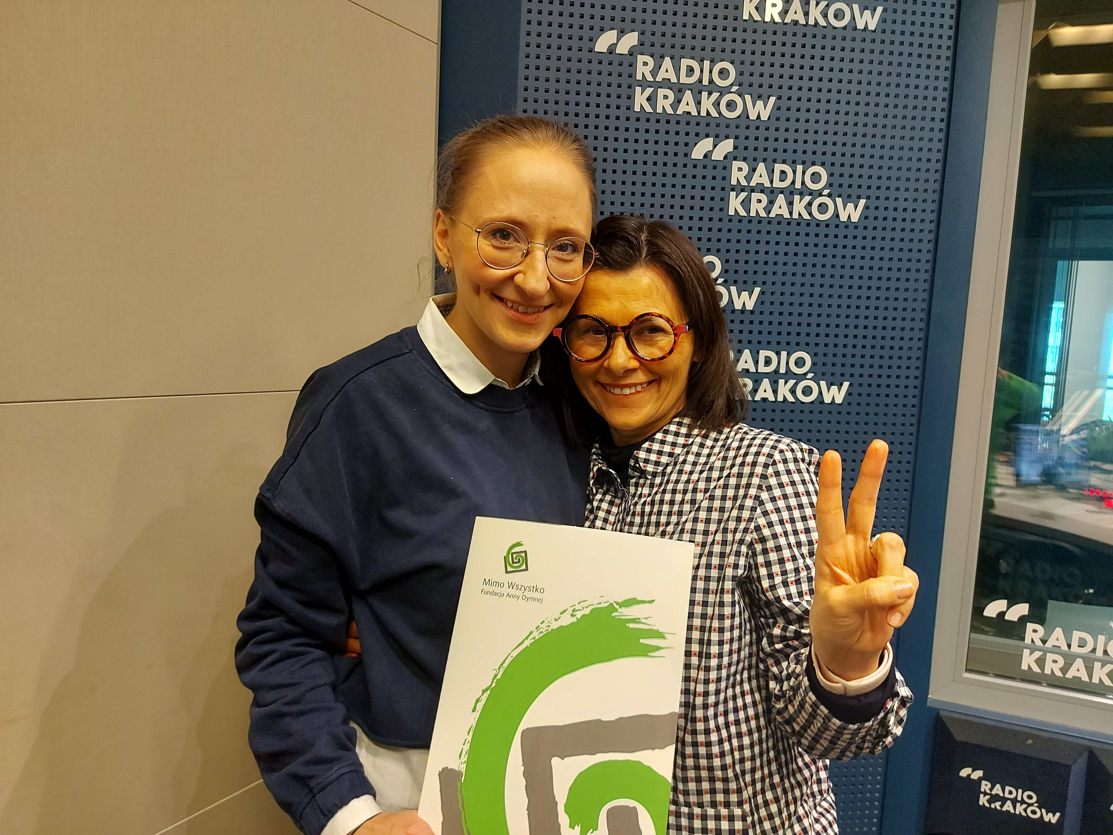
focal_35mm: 24
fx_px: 772
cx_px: 556
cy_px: 418
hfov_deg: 71.6
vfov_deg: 56.8
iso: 250
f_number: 1.8
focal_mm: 5.23
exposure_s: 1/25
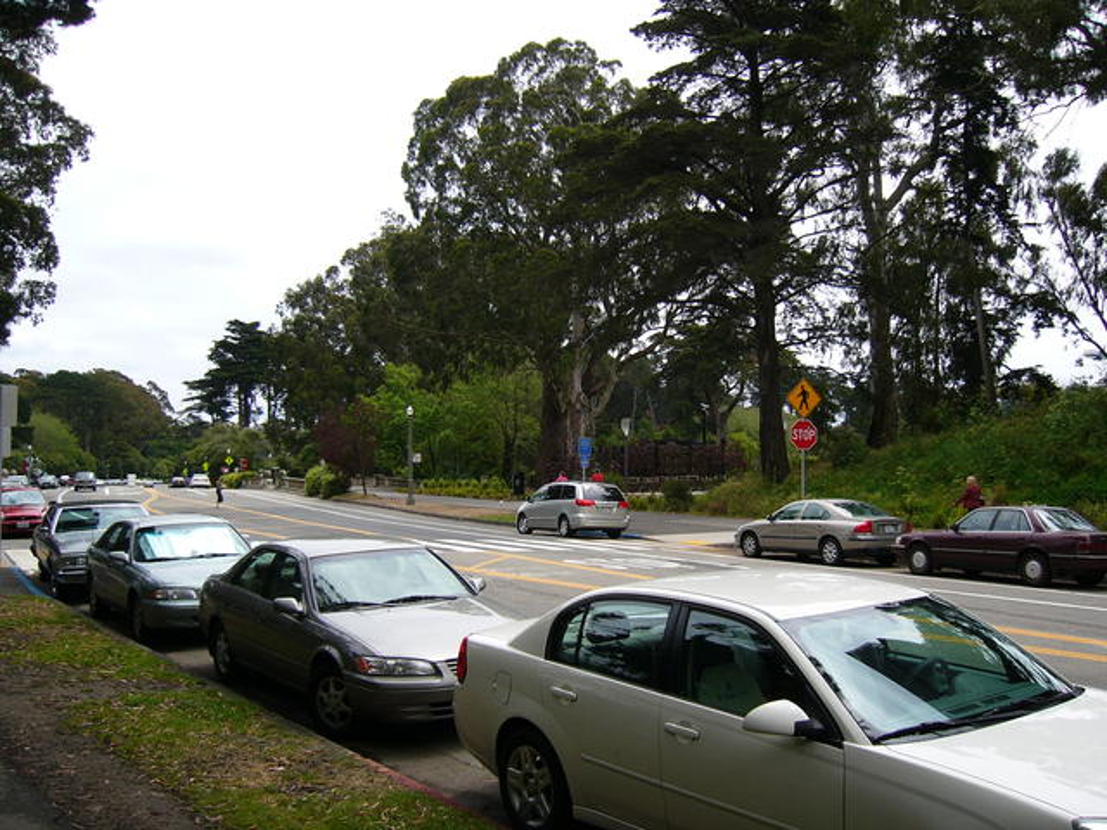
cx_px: 554
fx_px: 1119
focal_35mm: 35
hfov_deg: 52.6
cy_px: 415
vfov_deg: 40.7
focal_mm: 5.8
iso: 50
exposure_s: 1/800
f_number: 2.8
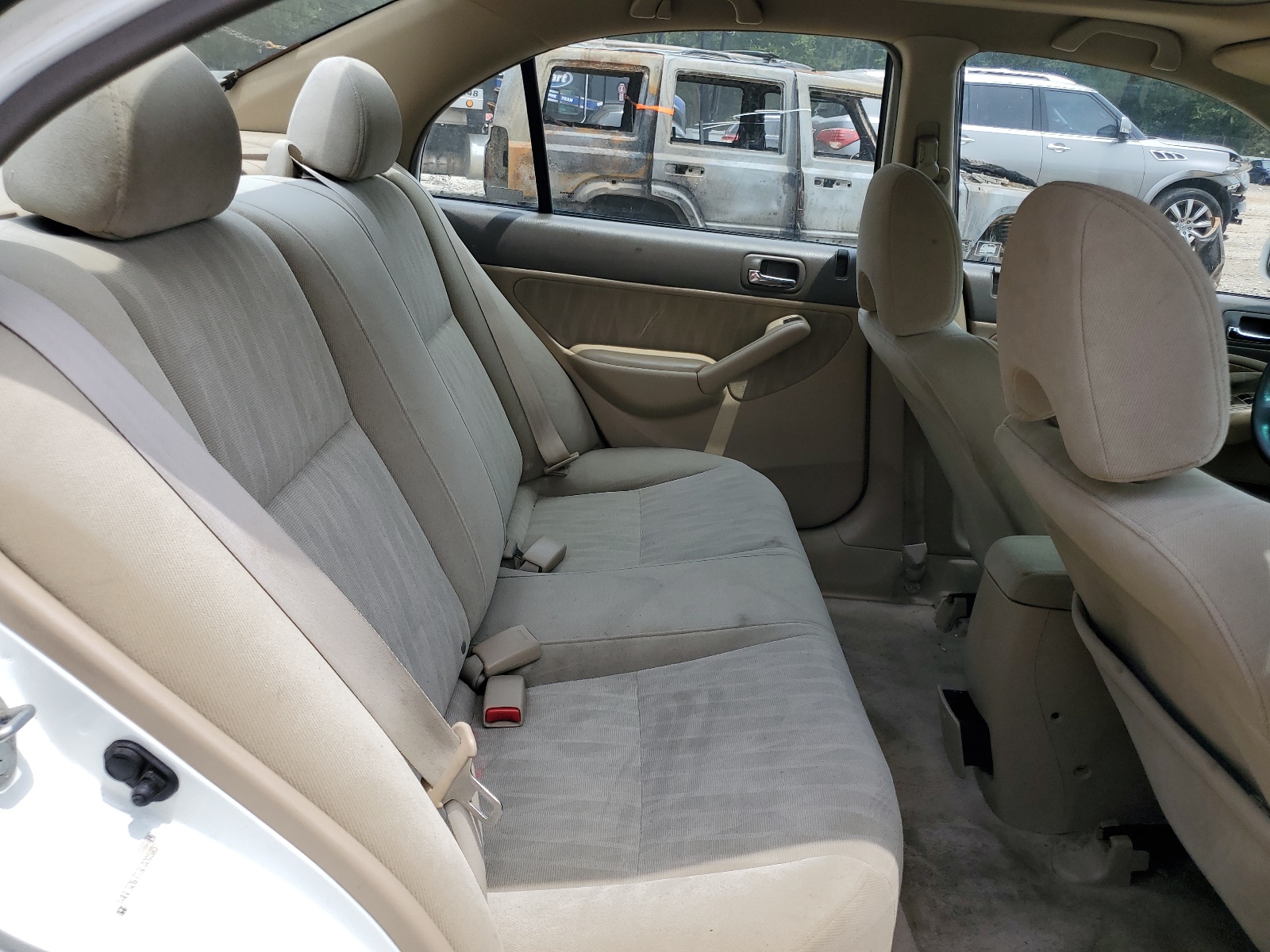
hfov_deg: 67.3
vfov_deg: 53.1
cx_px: 635
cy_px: 476
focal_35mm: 26
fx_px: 954
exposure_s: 1/2000
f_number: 1.5
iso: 50
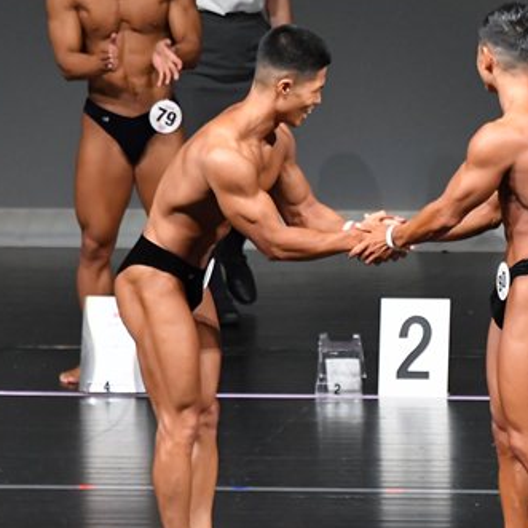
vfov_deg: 2.9
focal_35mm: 596
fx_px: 10285
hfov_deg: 2.9
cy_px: 295
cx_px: 570
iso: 5000
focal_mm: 200
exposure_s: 1/400
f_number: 5.6
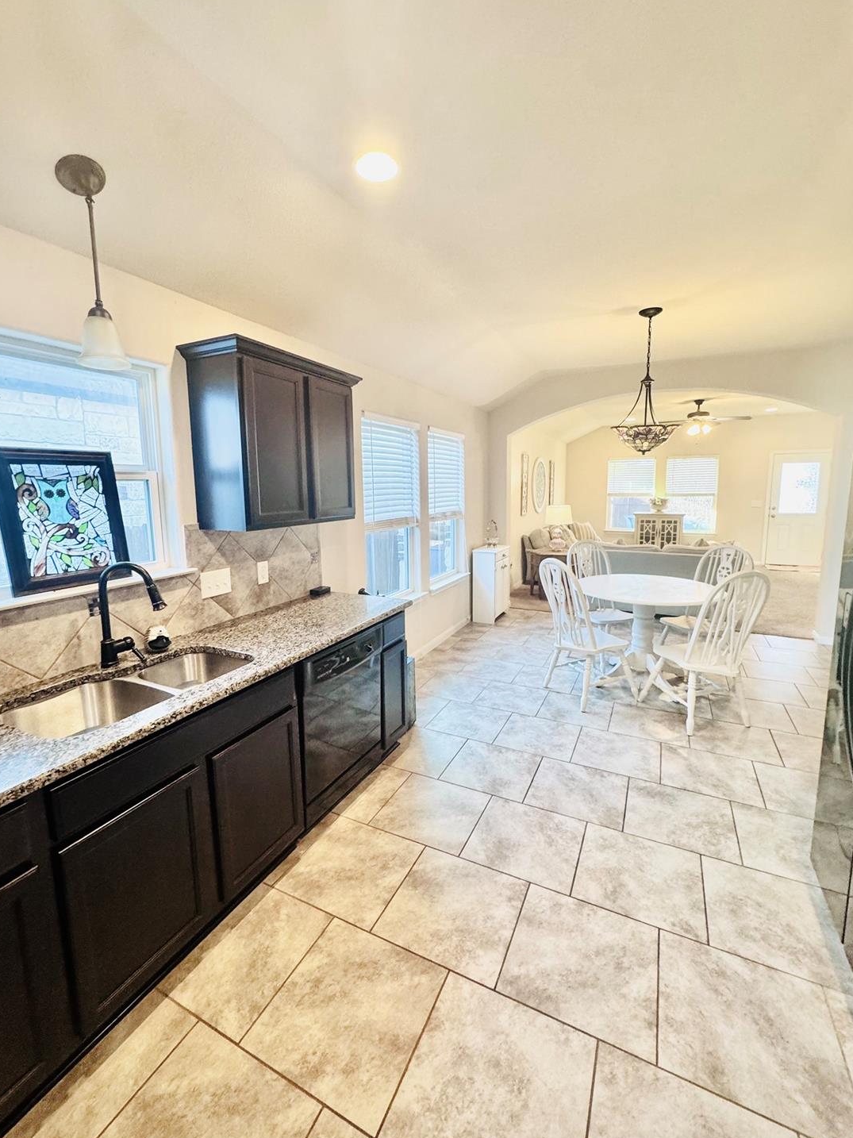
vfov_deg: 98.2
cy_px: 552
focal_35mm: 15
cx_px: 421
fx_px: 493
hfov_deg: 81.7
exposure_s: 1/60
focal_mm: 2.22
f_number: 2.2
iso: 250
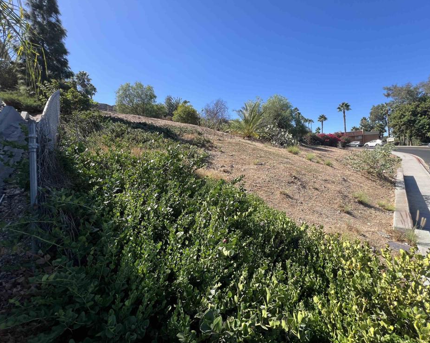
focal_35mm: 14
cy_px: 166
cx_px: 219
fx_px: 178
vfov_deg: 87.9
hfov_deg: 100.7
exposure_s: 1/861
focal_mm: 1.57
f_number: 1.8
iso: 32
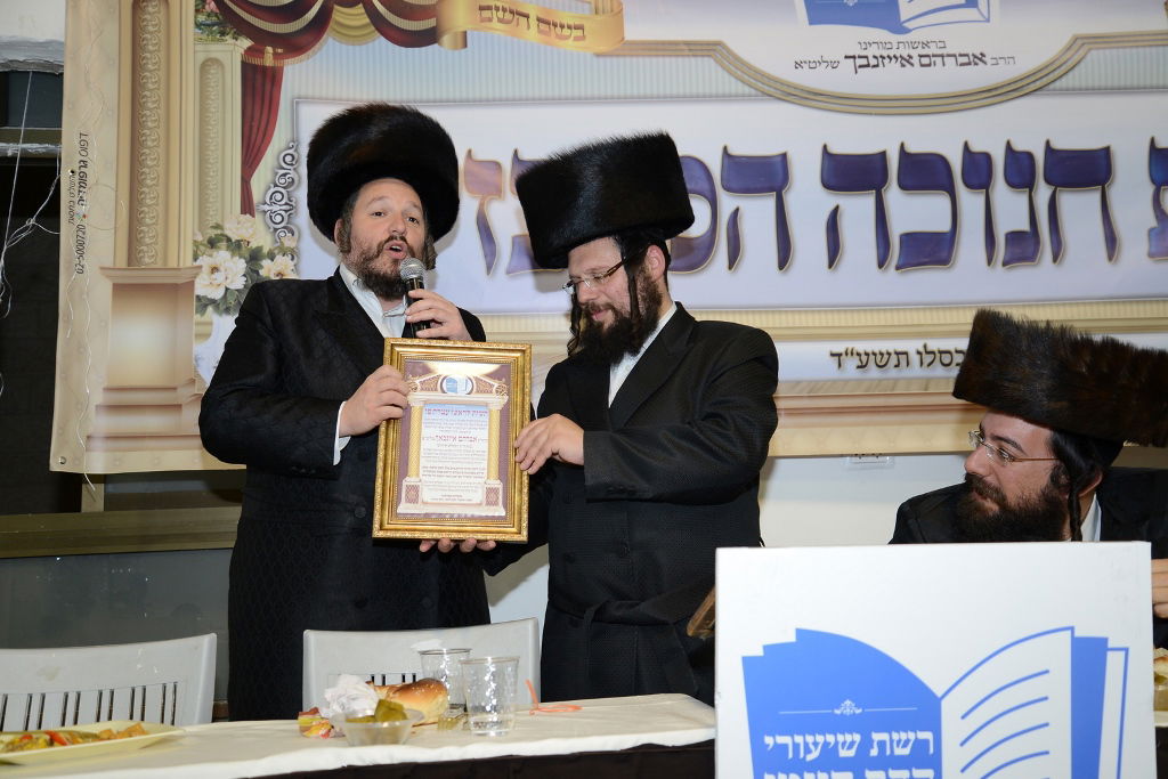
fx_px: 1103
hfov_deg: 55.8
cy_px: 390
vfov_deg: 38.9
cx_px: 584
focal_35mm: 34
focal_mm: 34
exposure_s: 1/125
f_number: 5
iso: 800
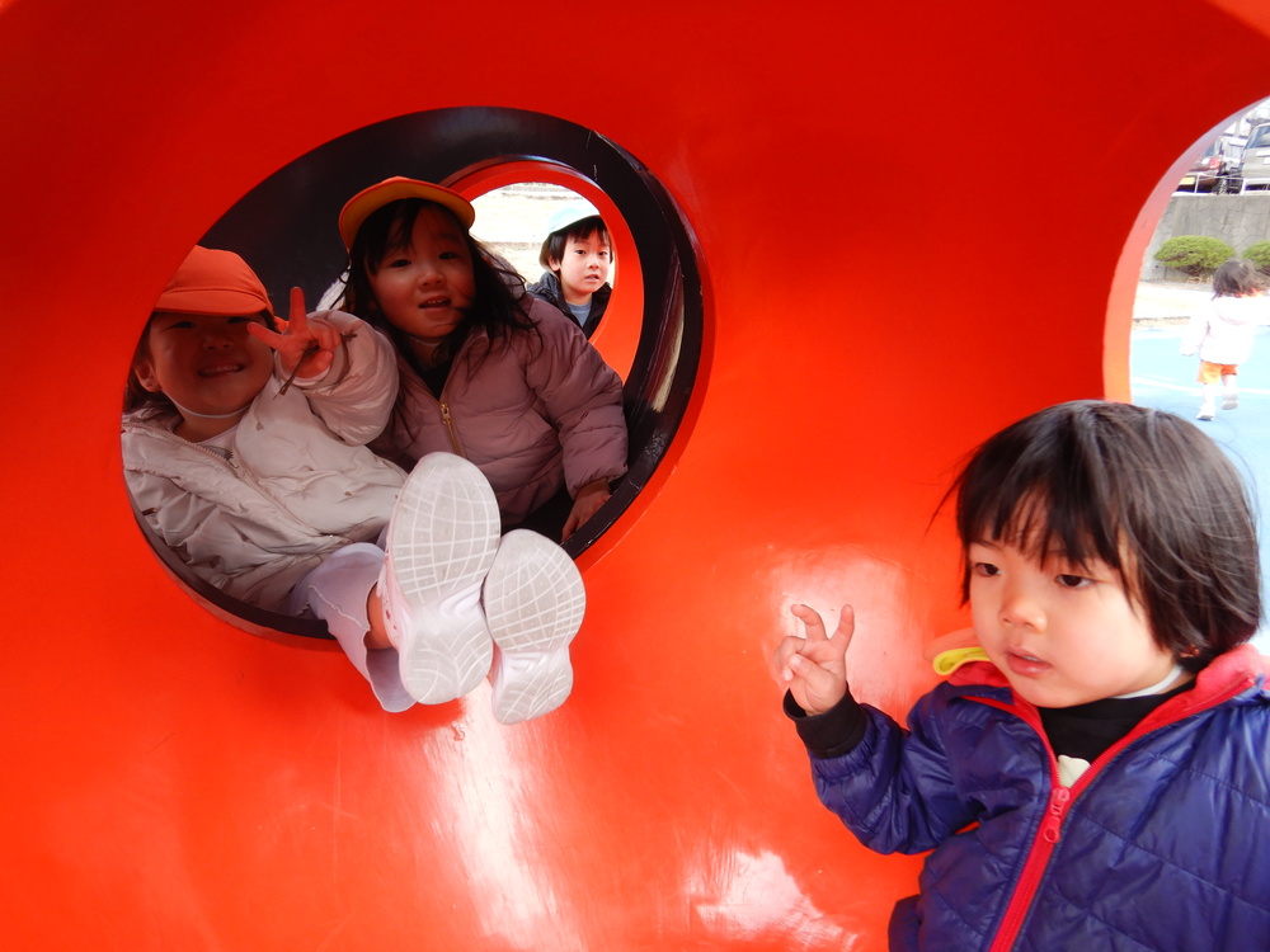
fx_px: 881
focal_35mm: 24
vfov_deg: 56.8
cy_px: 476
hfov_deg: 71.6
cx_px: 635
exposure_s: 1/125
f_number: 2.8
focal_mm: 4.3
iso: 125
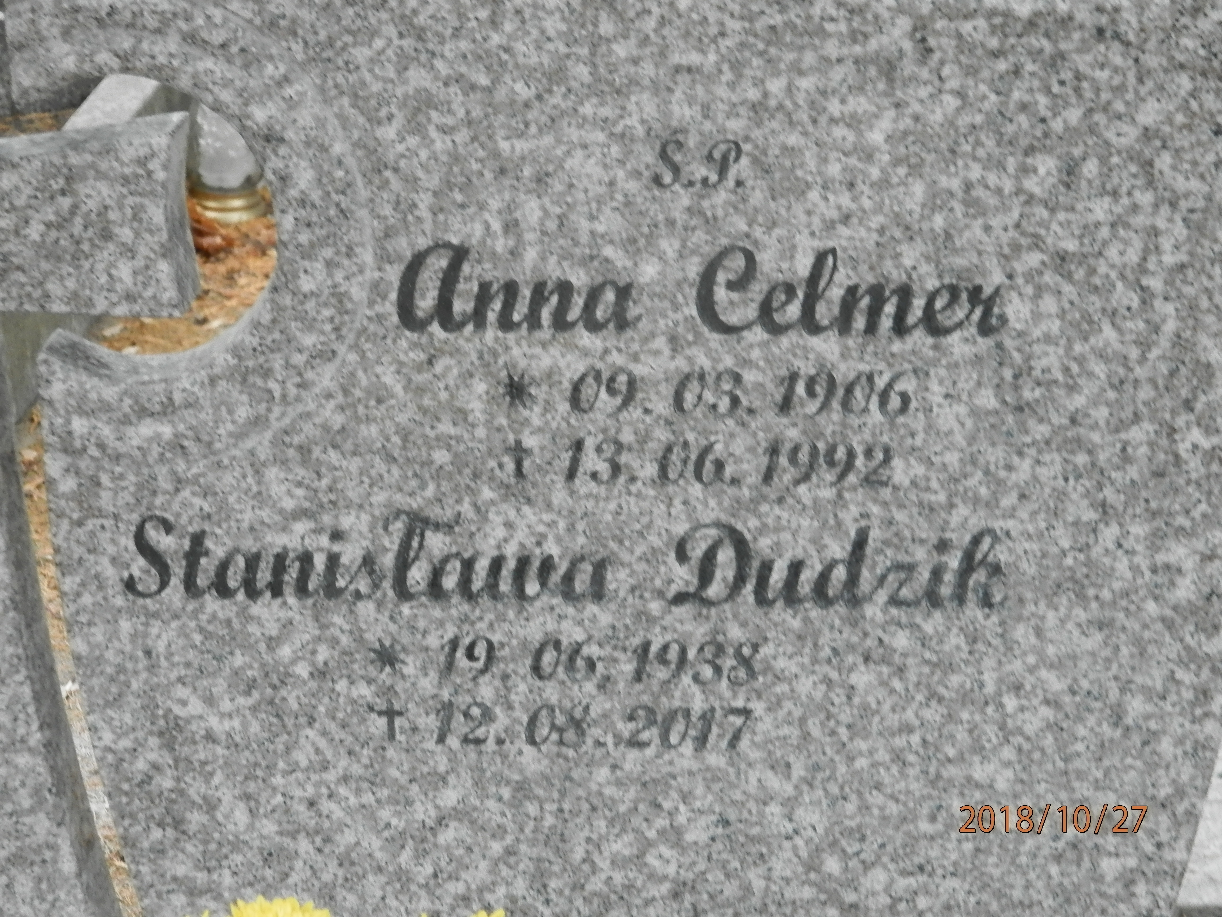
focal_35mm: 106
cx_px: 611
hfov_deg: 18.5
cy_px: 458
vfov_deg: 14.0
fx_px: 3742
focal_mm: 19
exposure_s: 1/15
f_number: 4.5
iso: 400
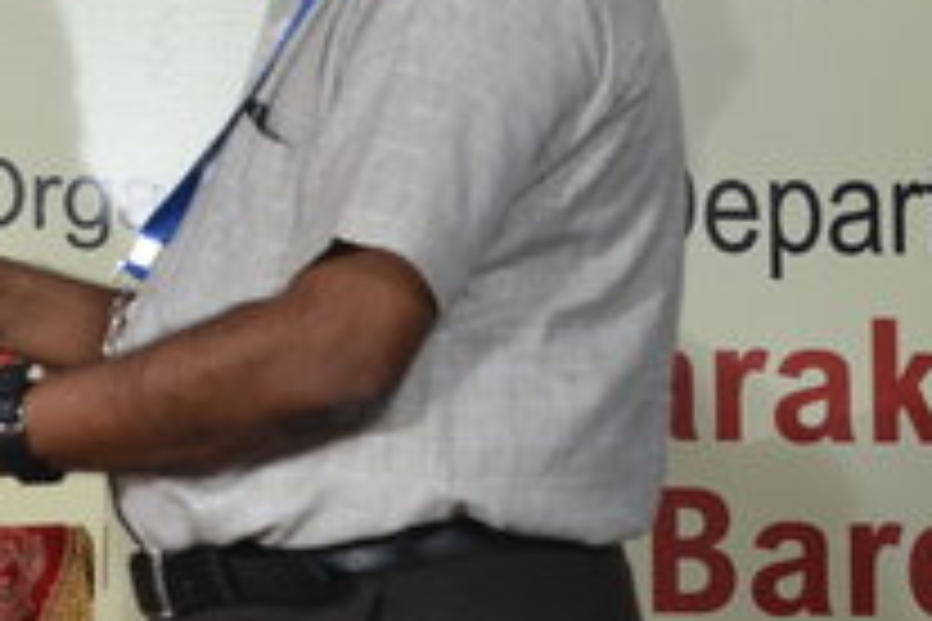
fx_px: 5384
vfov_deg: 6.6
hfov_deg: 9.7
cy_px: -38
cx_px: -342
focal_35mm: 208
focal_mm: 48
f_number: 5.6
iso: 200
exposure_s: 1/125
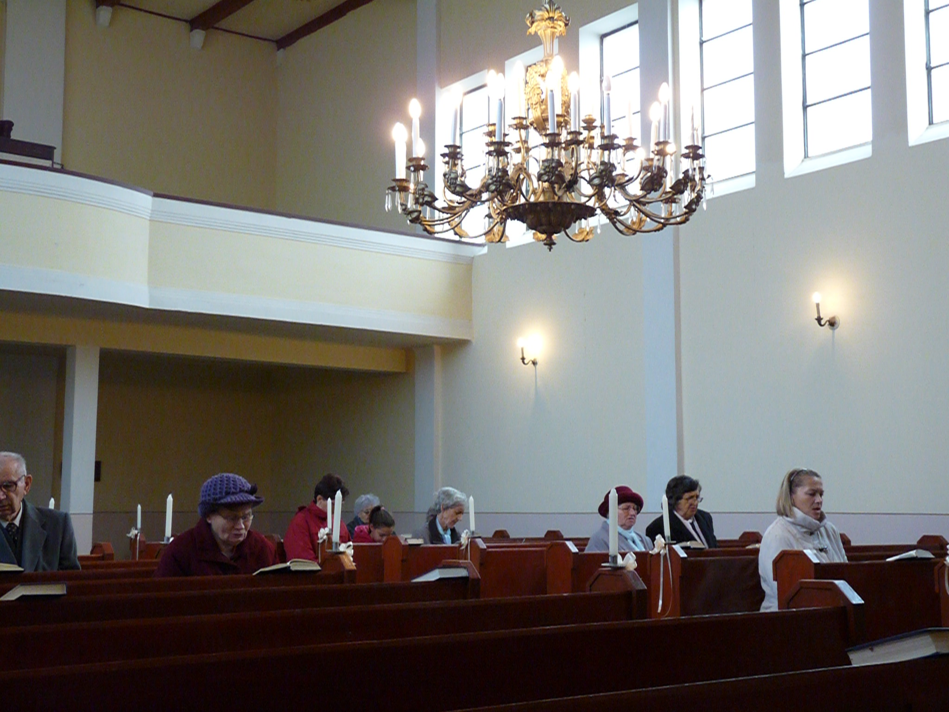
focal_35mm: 48
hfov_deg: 39.7
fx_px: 1316
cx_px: 474
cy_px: 356
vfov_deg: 30.3
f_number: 3.2
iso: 800
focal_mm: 8.5
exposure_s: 1/60
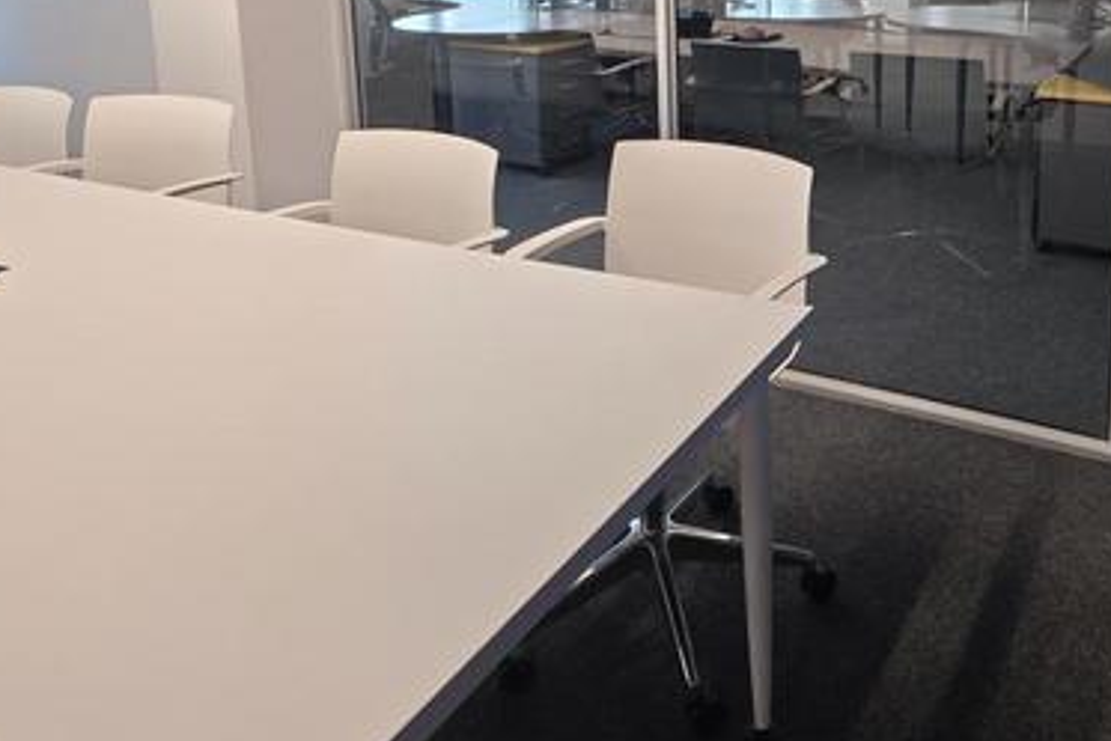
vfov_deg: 40.8
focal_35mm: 29
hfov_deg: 60.6
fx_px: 895
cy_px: 45
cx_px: 816
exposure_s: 1/100
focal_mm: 2.2
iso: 100
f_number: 1.9
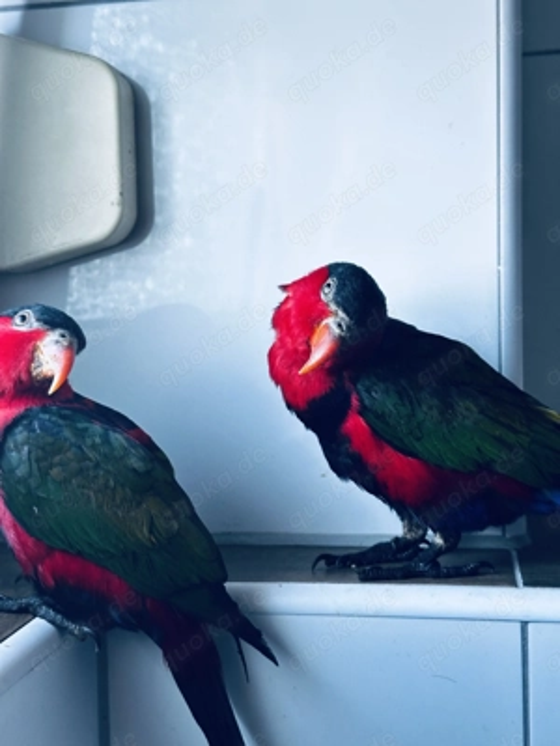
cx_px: 280
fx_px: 1035
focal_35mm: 48
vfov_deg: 39.7
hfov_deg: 30.3
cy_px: 373
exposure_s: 1/60
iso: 100
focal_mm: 6.86
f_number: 1.78
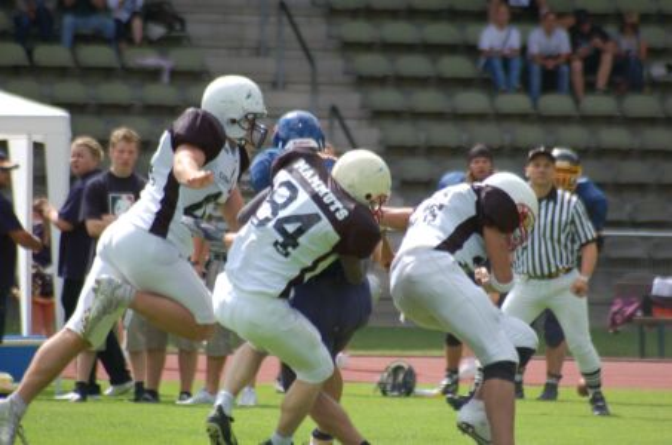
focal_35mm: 450
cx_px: 336
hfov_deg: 4.6
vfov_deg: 3.0
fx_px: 8382
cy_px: 222
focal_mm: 300
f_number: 5.6
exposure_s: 1/800
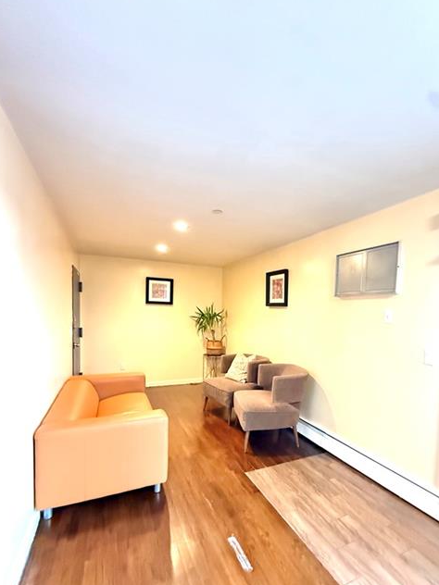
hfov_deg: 74.4
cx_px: 247
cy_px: 329
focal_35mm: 17
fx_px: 287
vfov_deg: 90.6
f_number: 2.2
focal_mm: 2.22
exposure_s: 1/45
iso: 1250
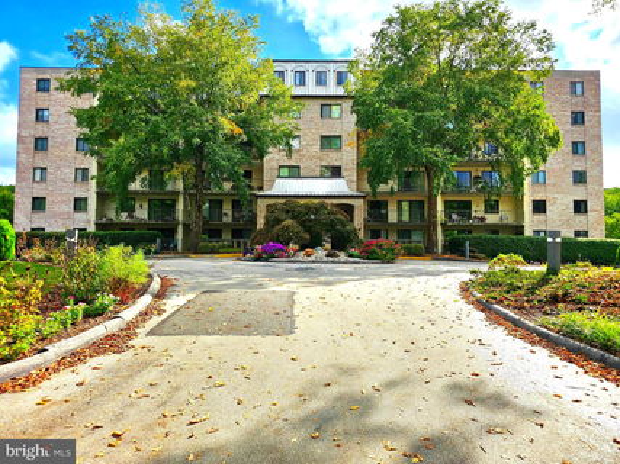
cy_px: 232
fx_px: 412
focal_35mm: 23
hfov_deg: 73.9
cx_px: 310
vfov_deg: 58.9
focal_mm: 6.3
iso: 10
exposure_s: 1/598
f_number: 1.7
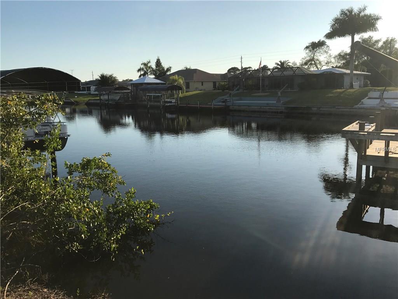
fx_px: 322
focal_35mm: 28
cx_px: 199
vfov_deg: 49.7
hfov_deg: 63.4
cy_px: 150
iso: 20
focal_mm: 3.99
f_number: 1.8
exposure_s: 1/2817
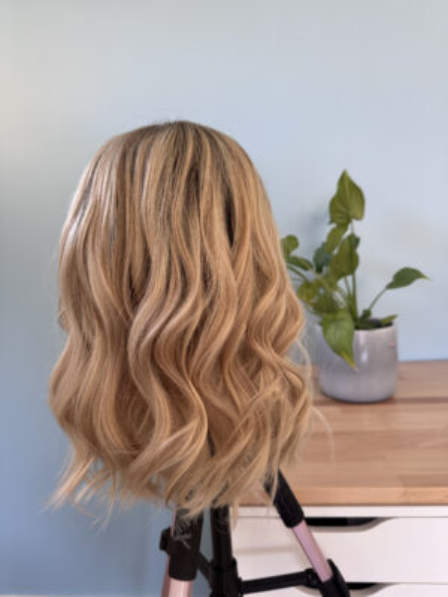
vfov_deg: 71.6
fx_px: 414
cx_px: 224
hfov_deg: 56.8
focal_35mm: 24
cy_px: 298
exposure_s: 1/109
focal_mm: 6.76
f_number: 1.78
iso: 200
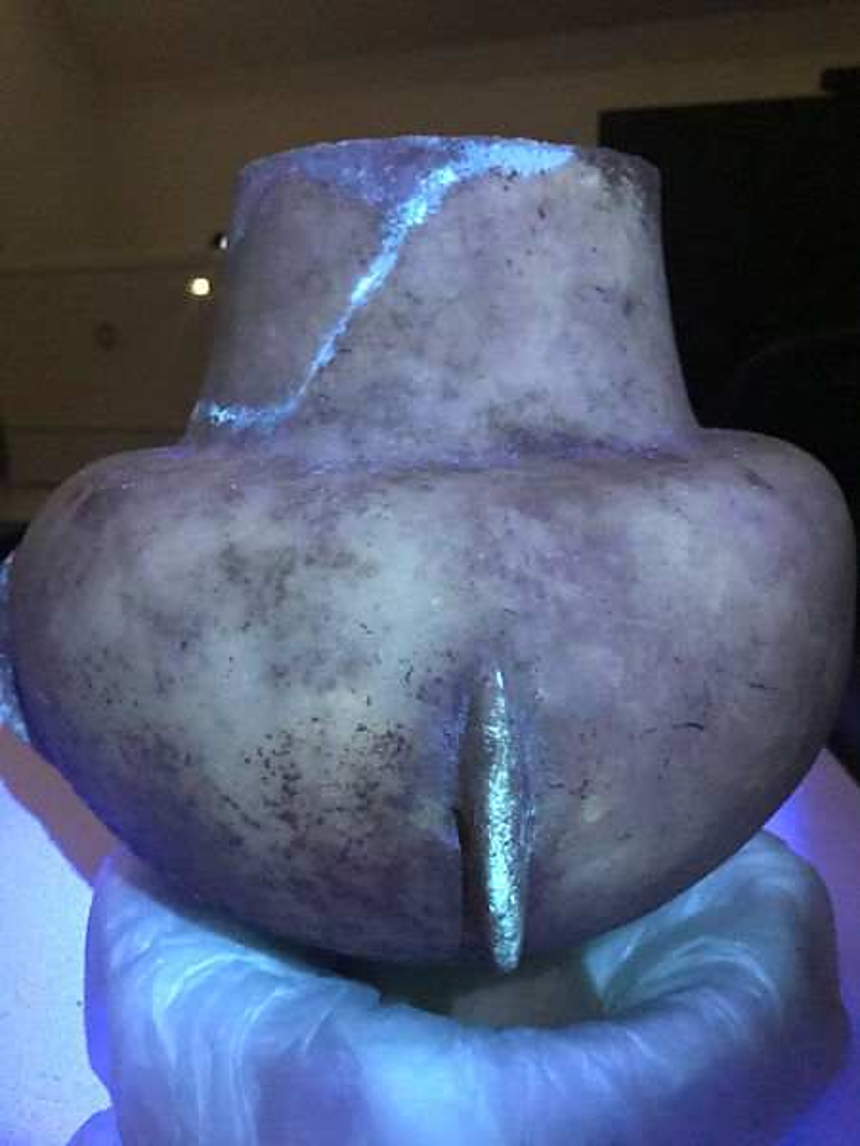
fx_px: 928
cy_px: 573
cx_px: 430
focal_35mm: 28
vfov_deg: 63.4
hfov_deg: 49.7
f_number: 1.8
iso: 200
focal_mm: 3.99
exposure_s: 1/4
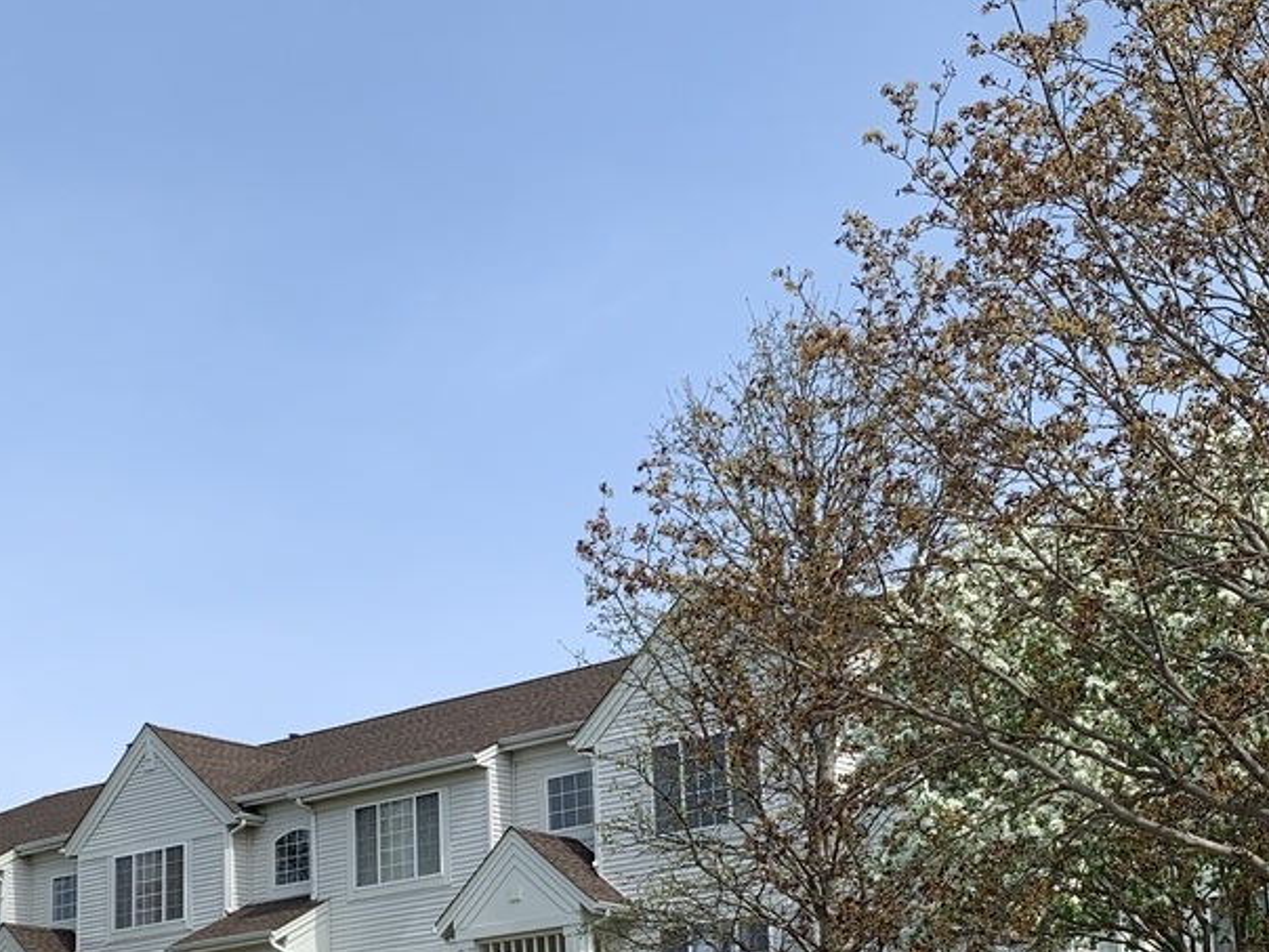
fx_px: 2273
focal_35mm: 62
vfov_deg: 23.3
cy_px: 763
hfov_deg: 31.0
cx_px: 431
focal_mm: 4.25
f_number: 1.8
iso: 25
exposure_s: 1/2075
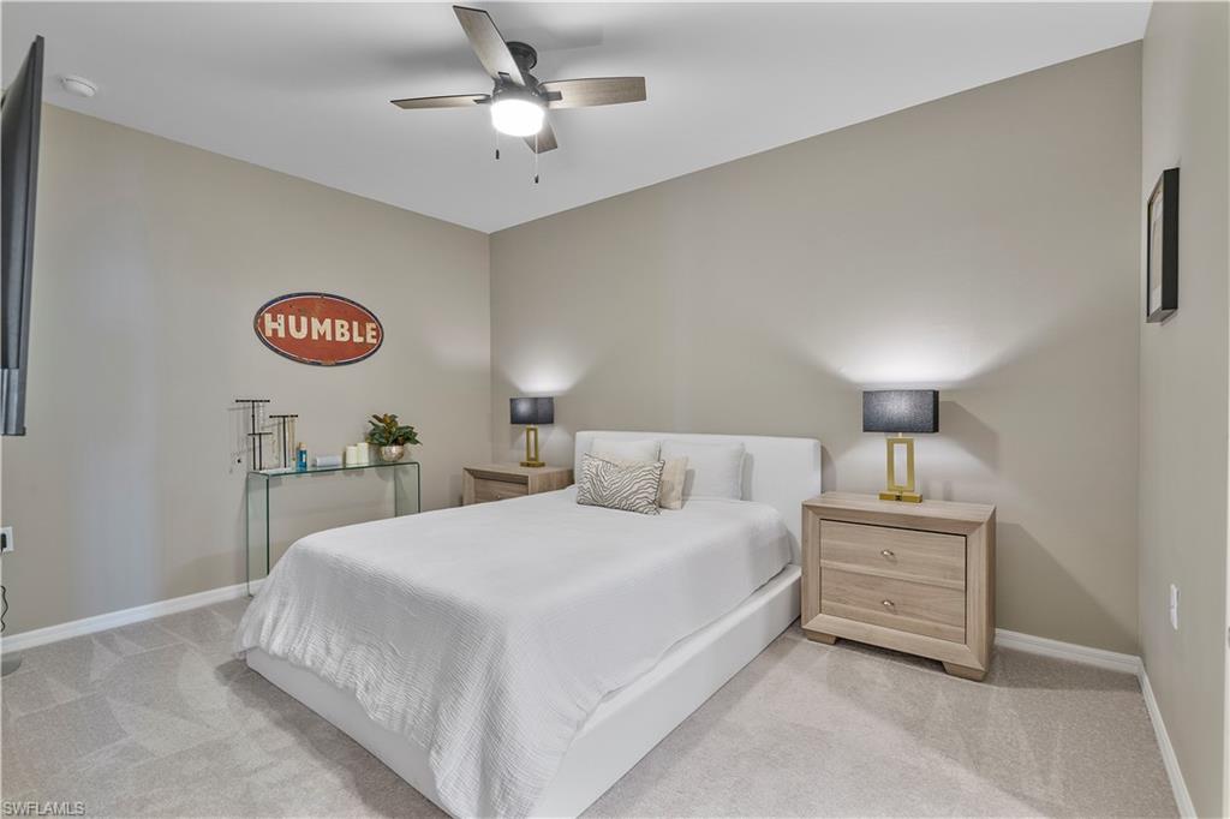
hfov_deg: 96.8
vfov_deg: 73.7
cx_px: 615
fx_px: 546
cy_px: 410
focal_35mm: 16
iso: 640
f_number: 8
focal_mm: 16
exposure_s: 1/4
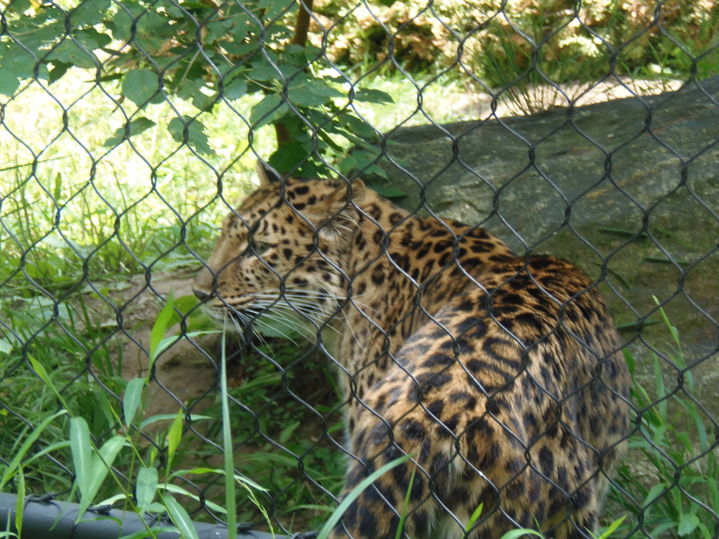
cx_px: 360
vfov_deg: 10.9
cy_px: 270
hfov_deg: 14.5
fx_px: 2825
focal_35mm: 136
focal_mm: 25.2
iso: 100
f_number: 4.7
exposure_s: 1/50
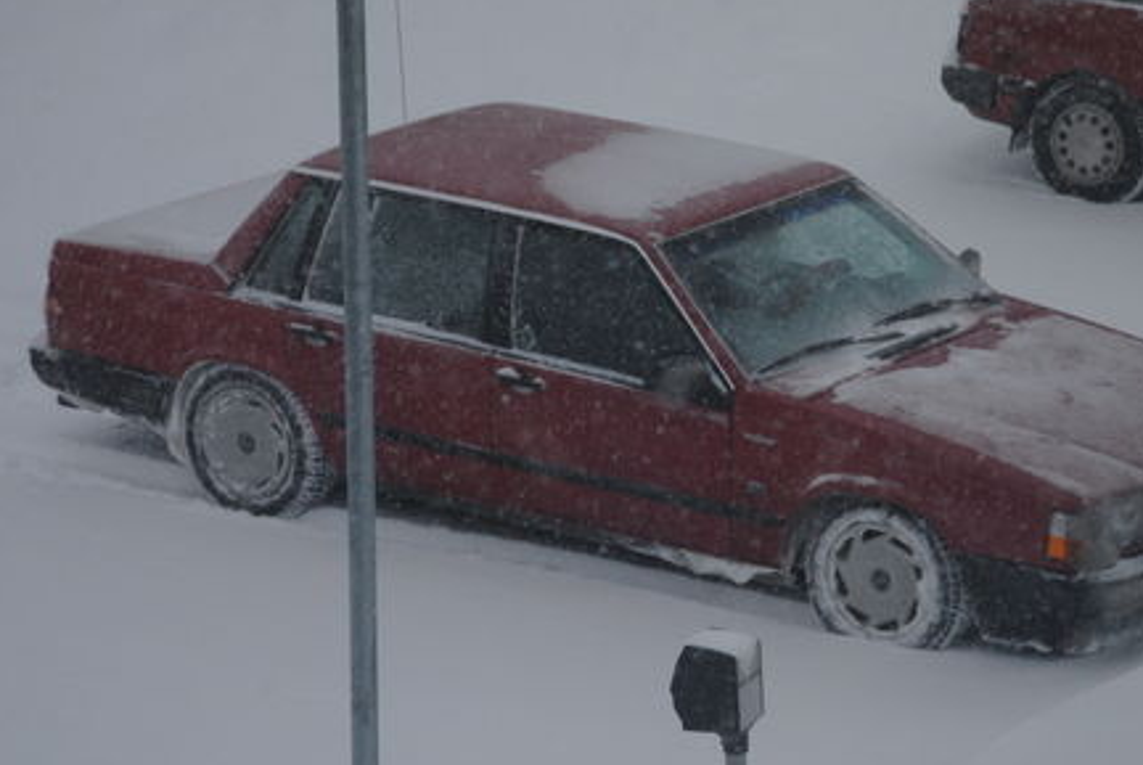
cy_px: 408
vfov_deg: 7.3
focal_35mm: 189
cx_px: 693
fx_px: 5998
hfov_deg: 10.9
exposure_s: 1/160
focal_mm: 85
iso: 400
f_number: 5.6
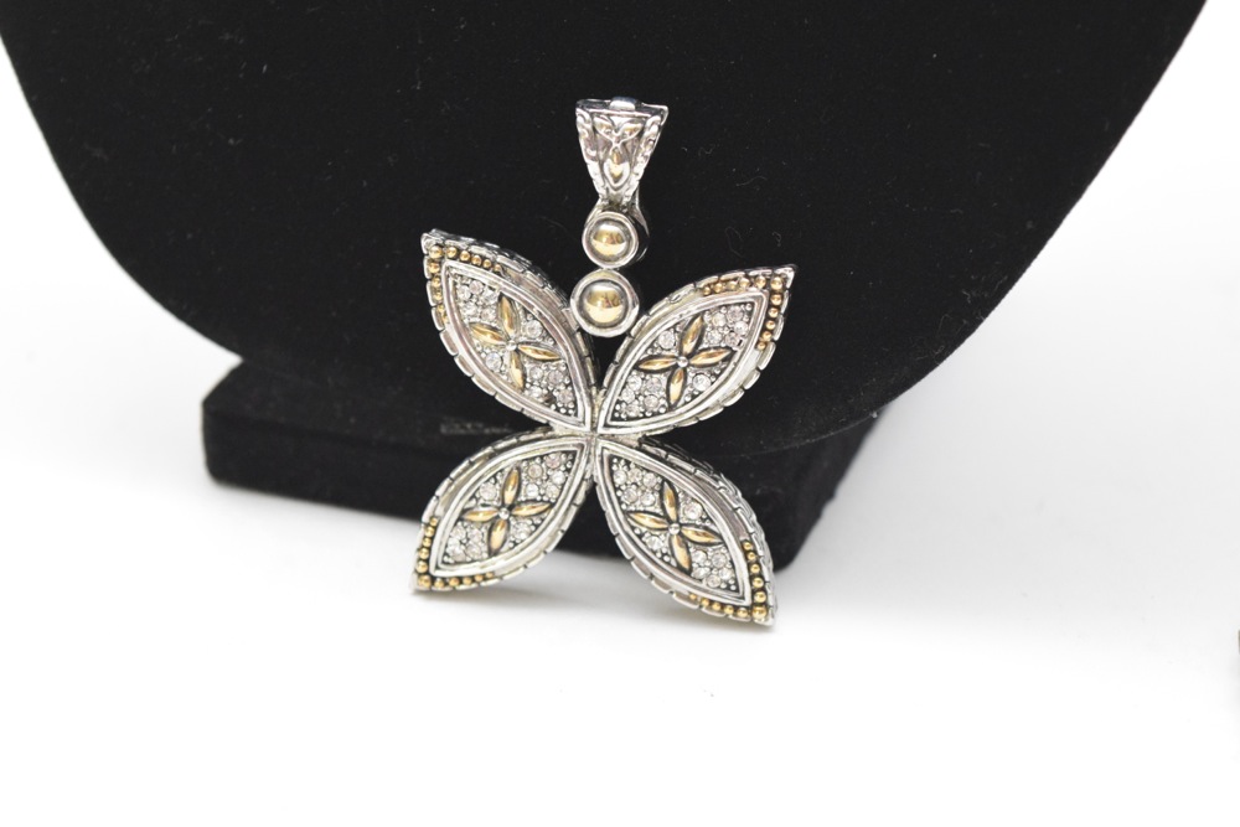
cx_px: 620
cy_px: 414
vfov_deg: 16.6
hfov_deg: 24.6
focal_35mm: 82
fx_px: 2842
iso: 3200
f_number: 5.6
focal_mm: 55
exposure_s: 1/60
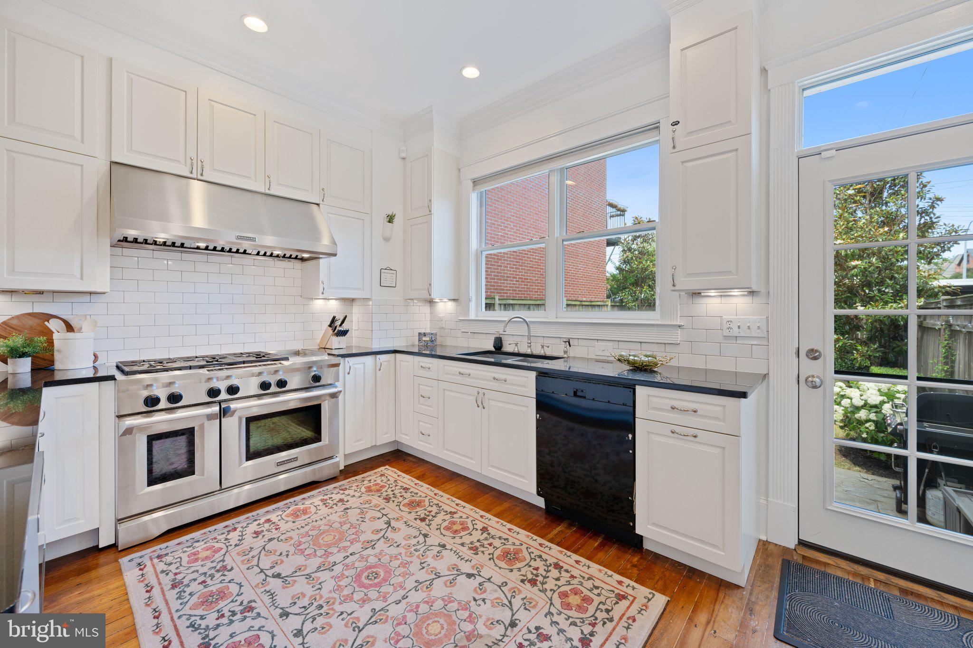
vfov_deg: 81.2
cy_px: 324
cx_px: 486
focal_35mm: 14
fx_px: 378
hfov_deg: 104.3
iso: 100
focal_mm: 14
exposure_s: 1/13
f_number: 7.1
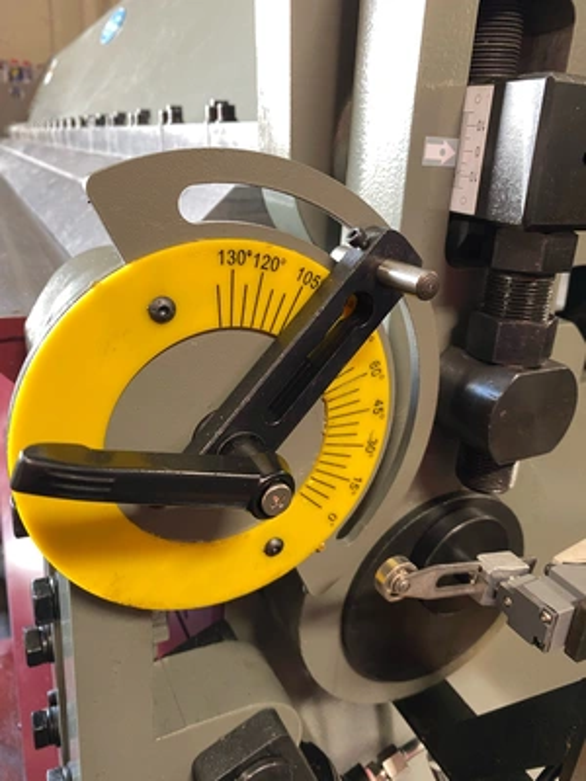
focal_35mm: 26
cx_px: 293
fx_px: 587
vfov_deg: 67.3
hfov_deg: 53.1
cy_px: 390
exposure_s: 1/60
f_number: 1.8
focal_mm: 4.25
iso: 250
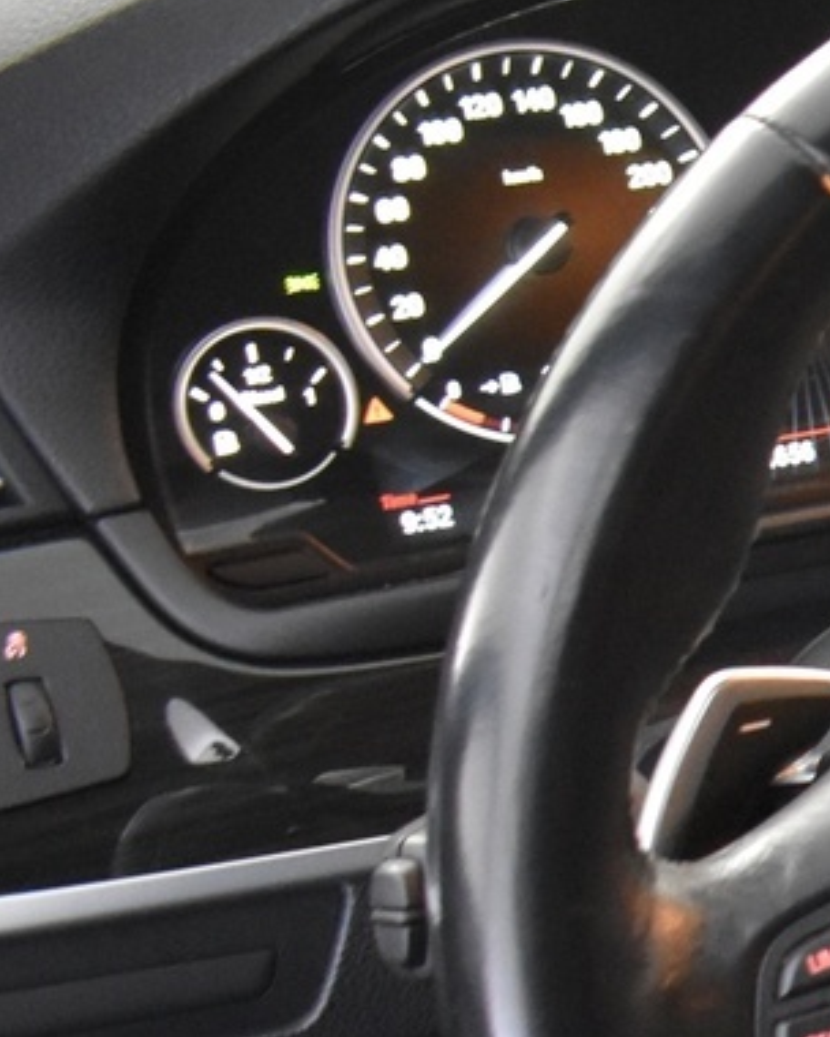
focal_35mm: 108
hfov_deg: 11.7
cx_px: 1985
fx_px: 3316
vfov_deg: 17.1
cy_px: 1212
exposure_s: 1/15
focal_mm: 18
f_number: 3.5
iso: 3200
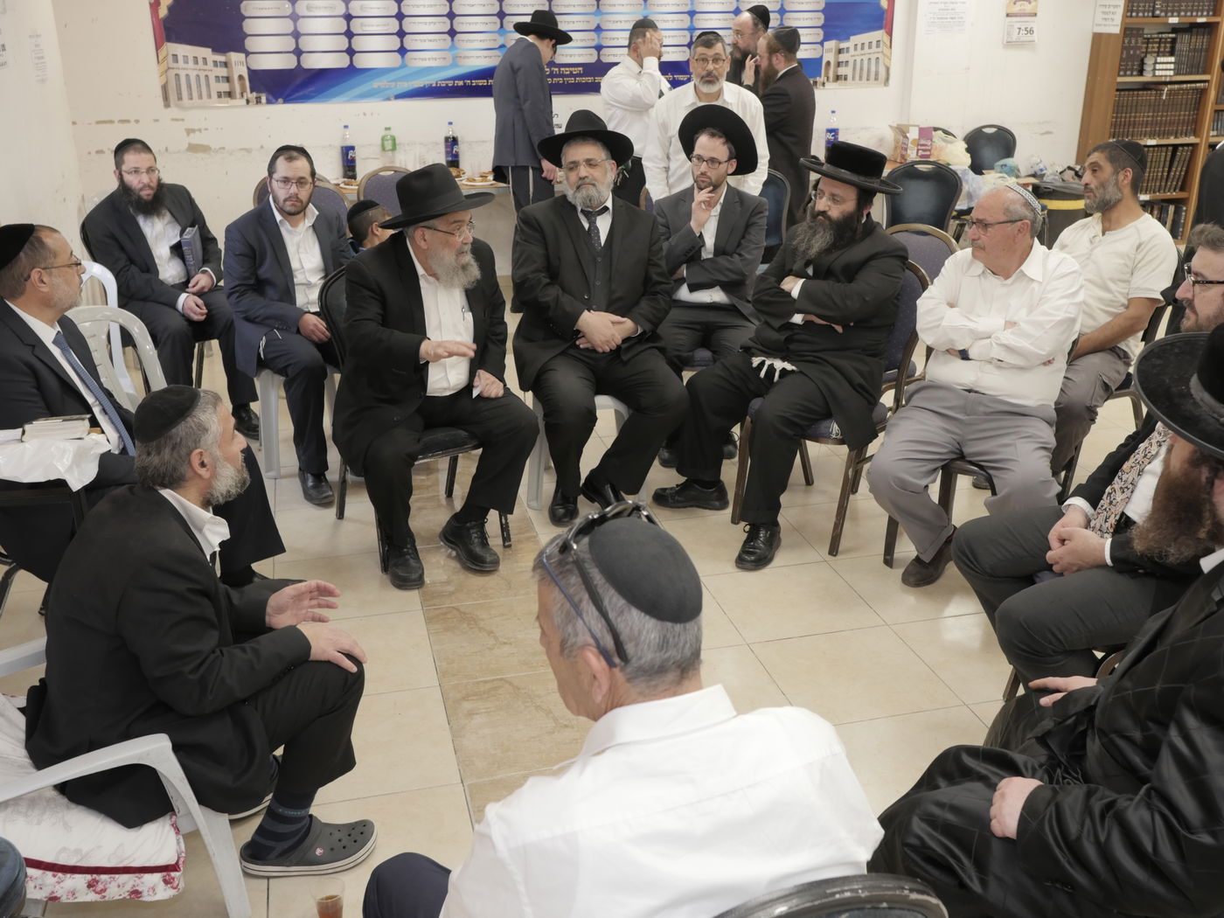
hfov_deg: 56.8
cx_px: 612
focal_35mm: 32
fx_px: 1131
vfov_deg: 44.2
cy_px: 459
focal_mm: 16
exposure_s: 1/125
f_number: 3.2
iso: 640
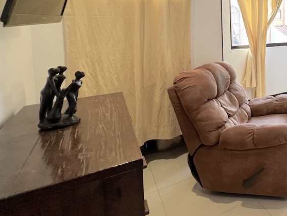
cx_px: 299
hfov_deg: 49.2
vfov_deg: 46.9
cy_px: 41
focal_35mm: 28
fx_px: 232
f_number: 1.8
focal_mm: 1.57
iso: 250
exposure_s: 1/60
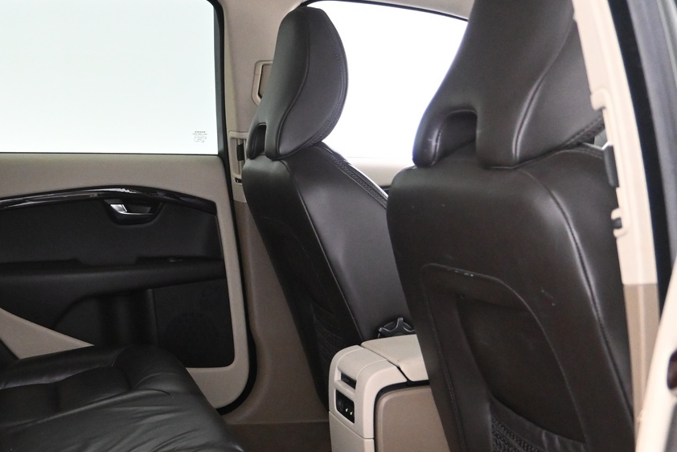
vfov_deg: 26.3
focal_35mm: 50
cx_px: 64
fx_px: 950
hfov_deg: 36.7
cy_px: 356
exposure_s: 1/20
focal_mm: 17.5
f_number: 3.5
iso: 3200
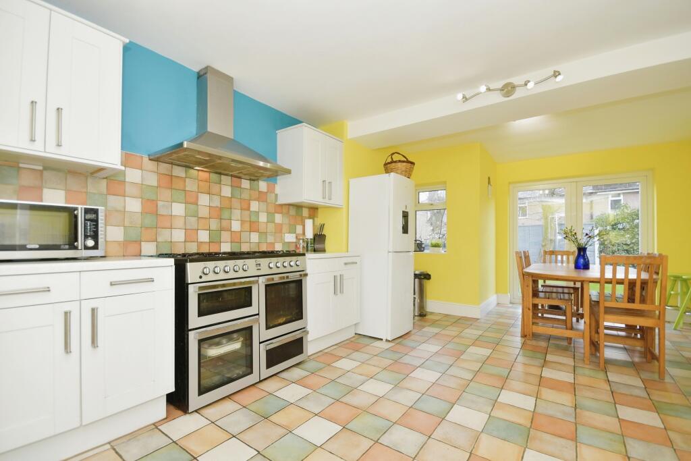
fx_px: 288
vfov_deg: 77.3
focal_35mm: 15
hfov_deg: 100.4
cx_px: 346
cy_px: 230
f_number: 8
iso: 400
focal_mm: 10
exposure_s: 1/60
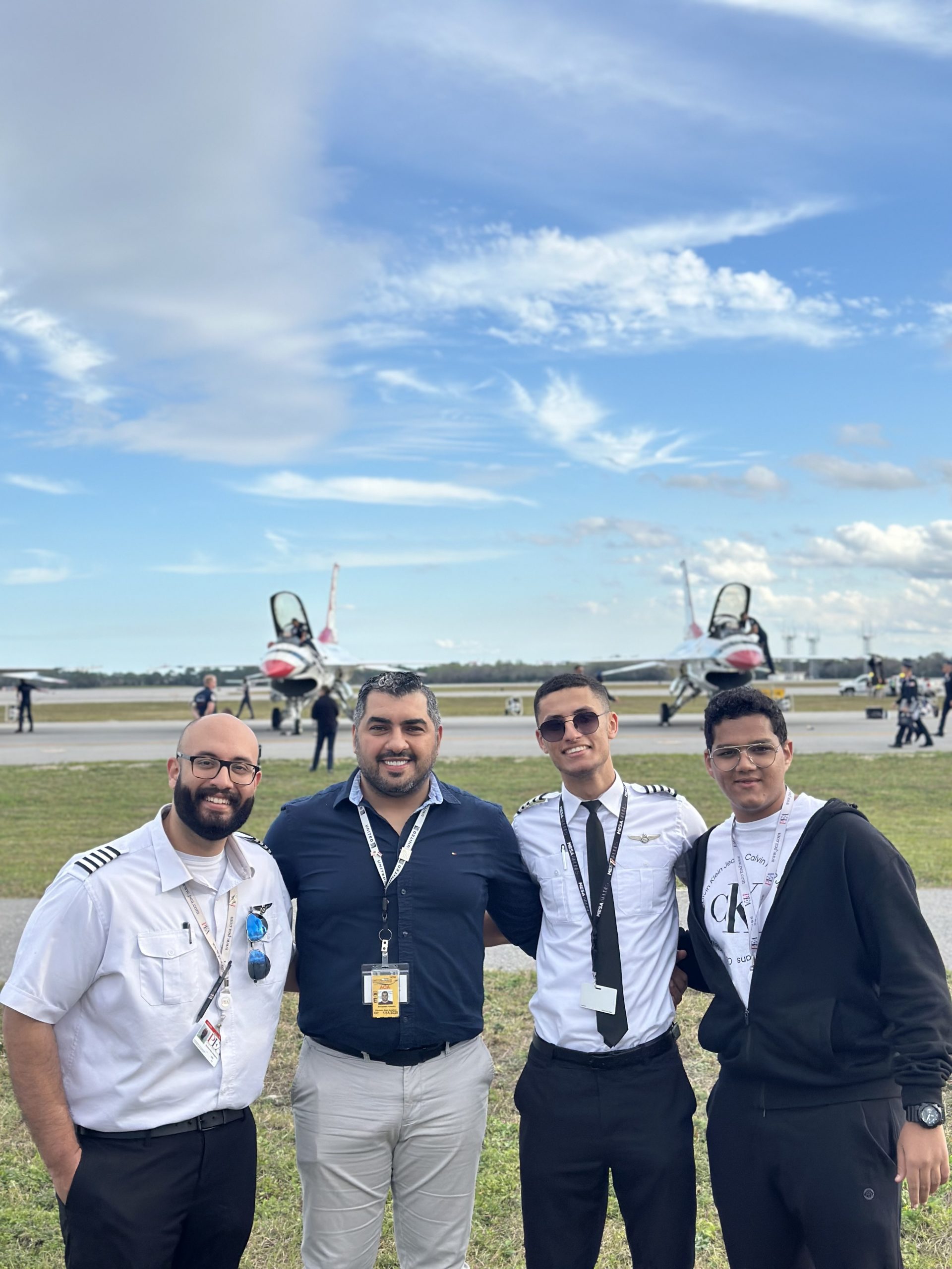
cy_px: 634
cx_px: 476
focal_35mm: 48
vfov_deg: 39.7
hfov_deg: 30.3
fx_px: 1760
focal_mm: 6.86
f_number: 1.78
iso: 100
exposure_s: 1/3472
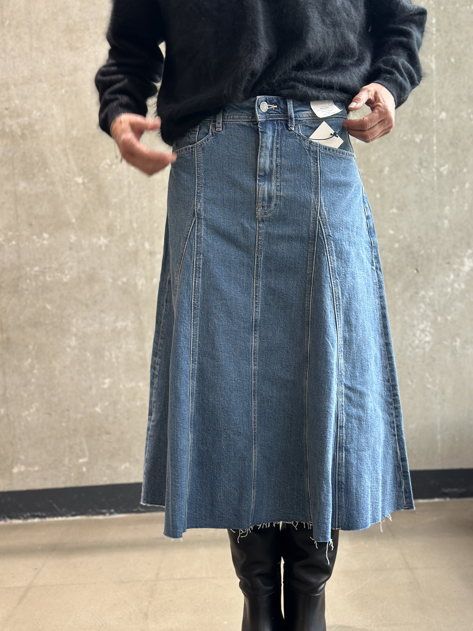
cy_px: 316
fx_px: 875
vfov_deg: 39.7
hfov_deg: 30.3
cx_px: 236
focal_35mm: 48
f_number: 1.78
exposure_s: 1/111
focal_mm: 6.86
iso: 125
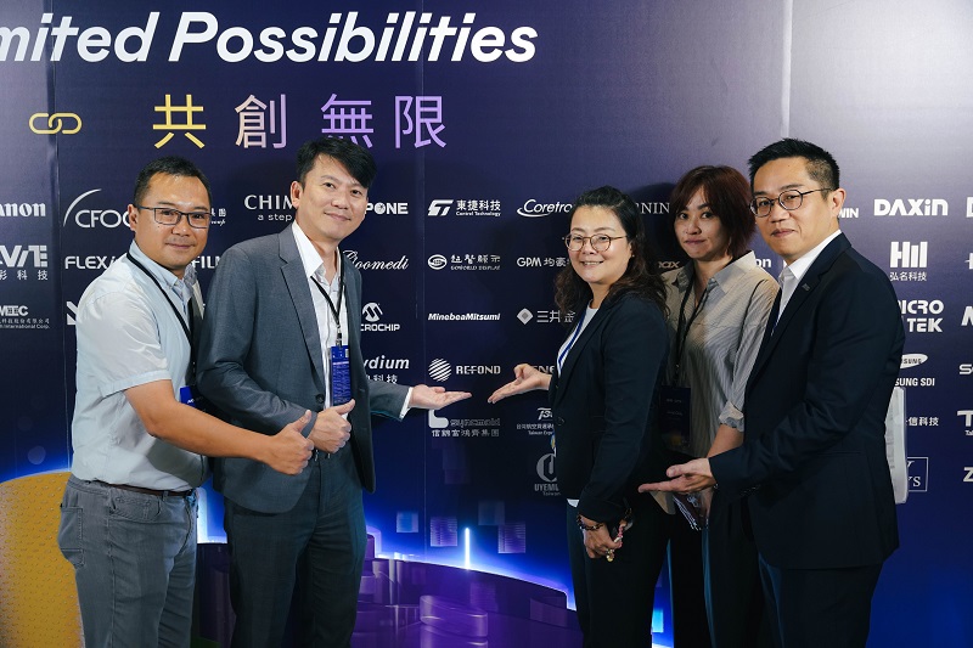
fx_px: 1054
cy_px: 324
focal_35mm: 39
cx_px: 486
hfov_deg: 49.6
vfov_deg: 34.2
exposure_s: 1/160
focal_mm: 39
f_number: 3.5
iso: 2000
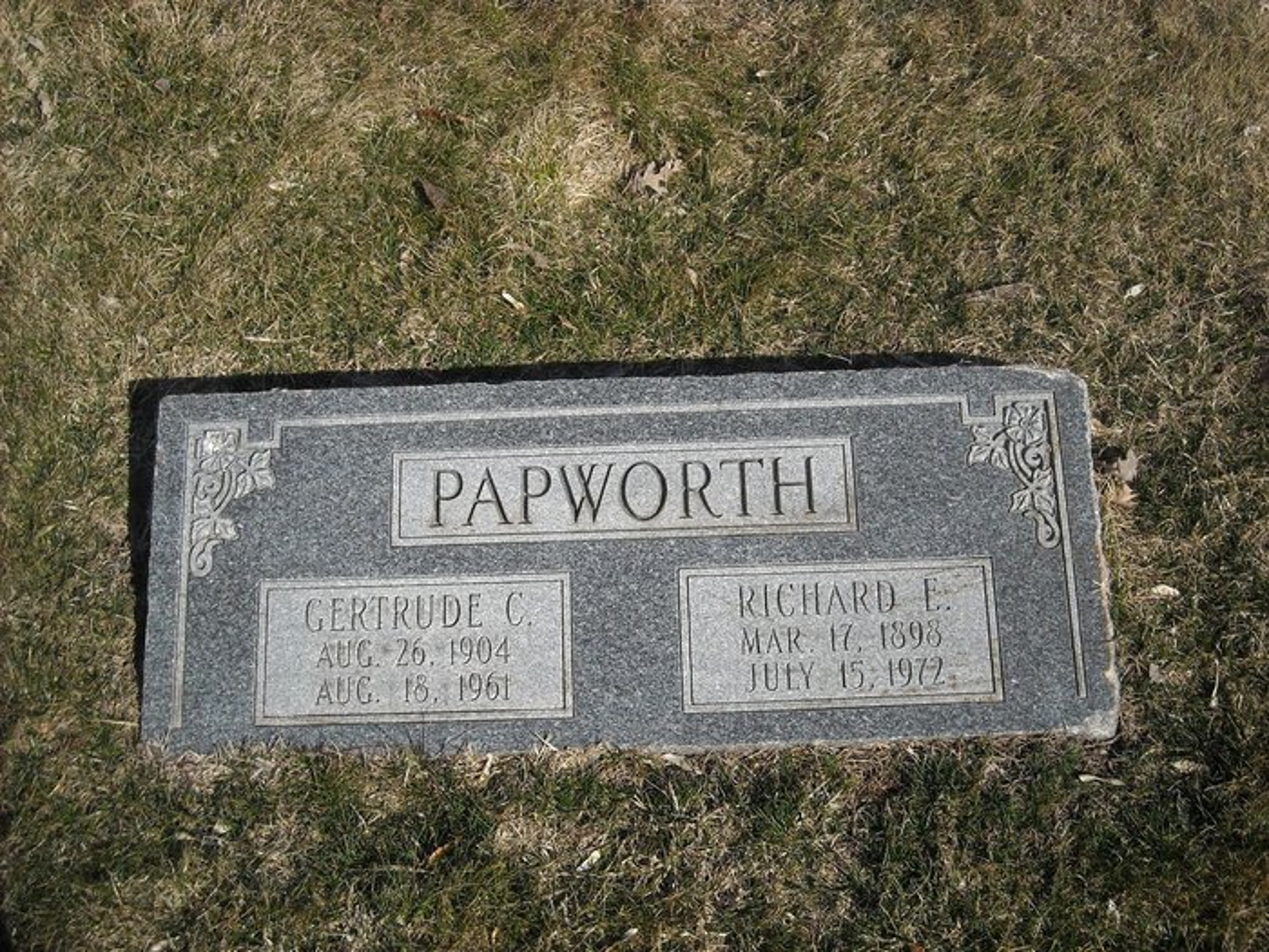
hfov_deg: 42.9
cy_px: 476
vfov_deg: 32.9
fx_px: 1613
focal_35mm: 44
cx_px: 634
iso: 64
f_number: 6.1
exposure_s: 1/323
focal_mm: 7.1
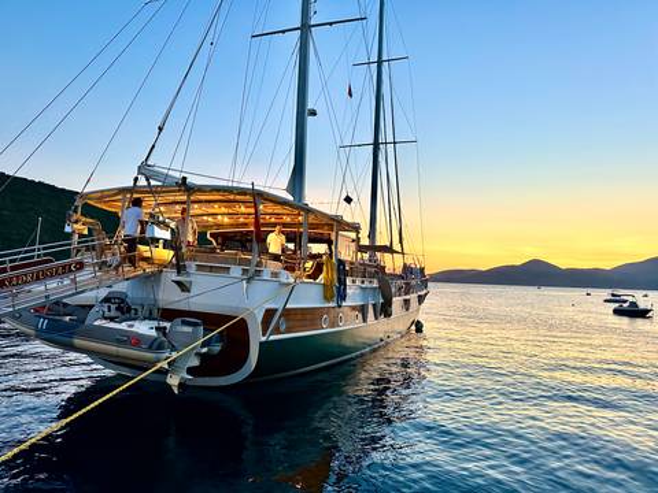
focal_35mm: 24
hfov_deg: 71.6
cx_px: 329
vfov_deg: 56.8
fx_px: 456
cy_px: 246
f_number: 1.78
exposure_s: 1/48
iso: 1000
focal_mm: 6.86
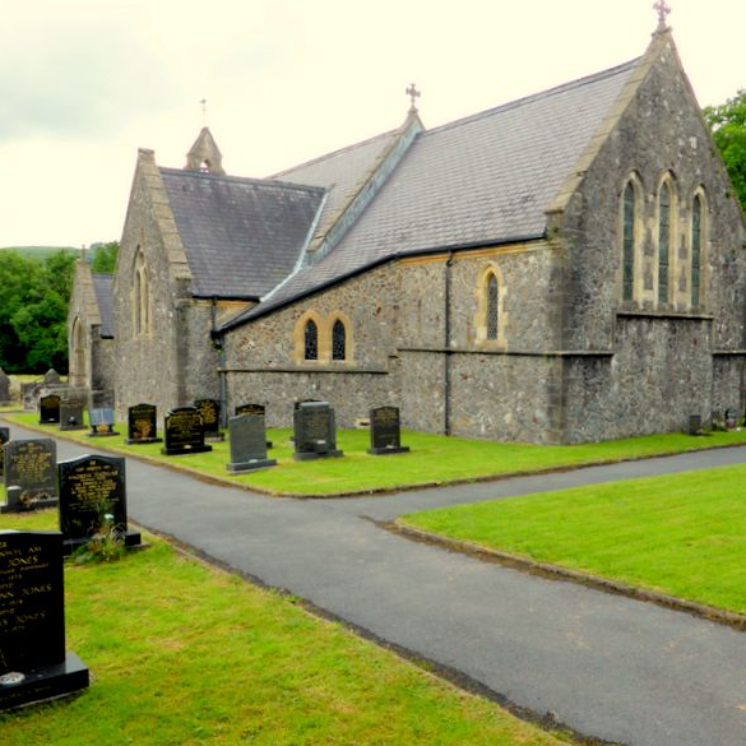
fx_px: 707
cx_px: 365
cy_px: 366
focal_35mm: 29
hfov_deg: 55.6
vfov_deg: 55.6
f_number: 3.3
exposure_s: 1/200
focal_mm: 4.3
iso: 100
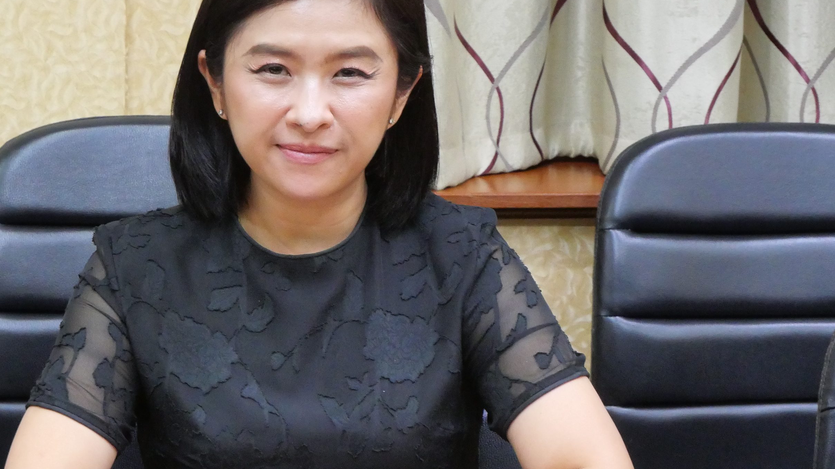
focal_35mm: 166
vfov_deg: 7.3
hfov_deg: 13.0
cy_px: 243
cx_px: 315
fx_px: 3675
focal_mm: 50
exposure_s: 1/13
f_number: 7.1
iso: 3200
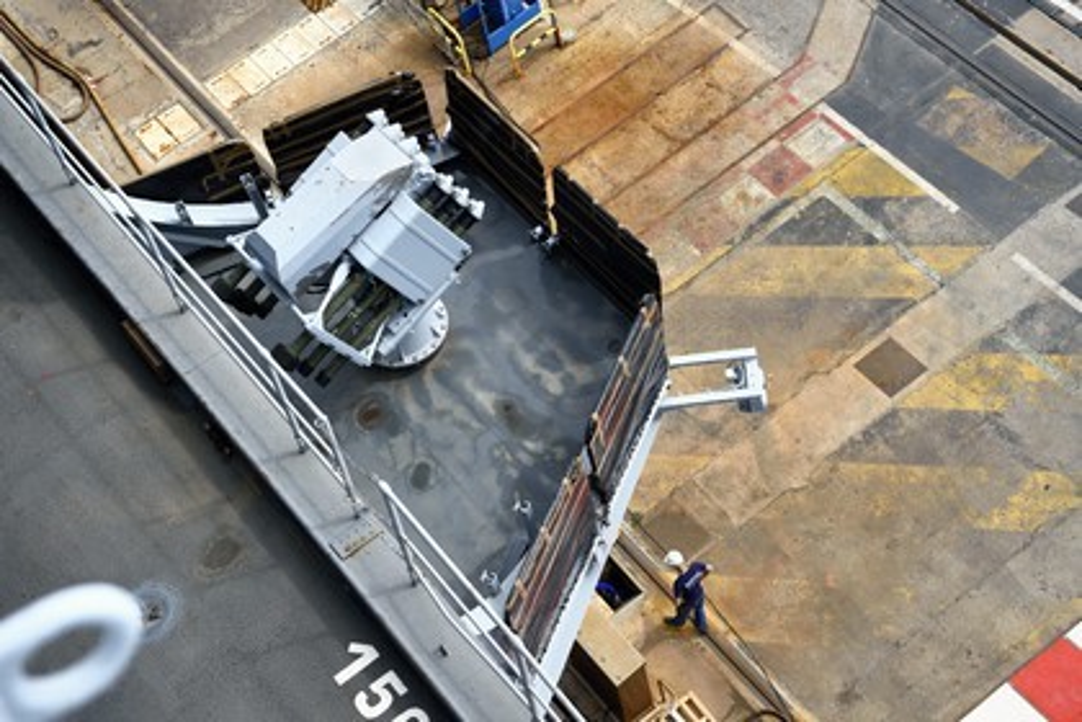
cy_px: 361
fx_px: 2104
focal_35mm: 70
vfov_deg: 19.5
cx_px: 541
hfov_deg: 28.8
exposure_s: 1/320
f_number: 7.1
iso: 200
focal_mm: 70
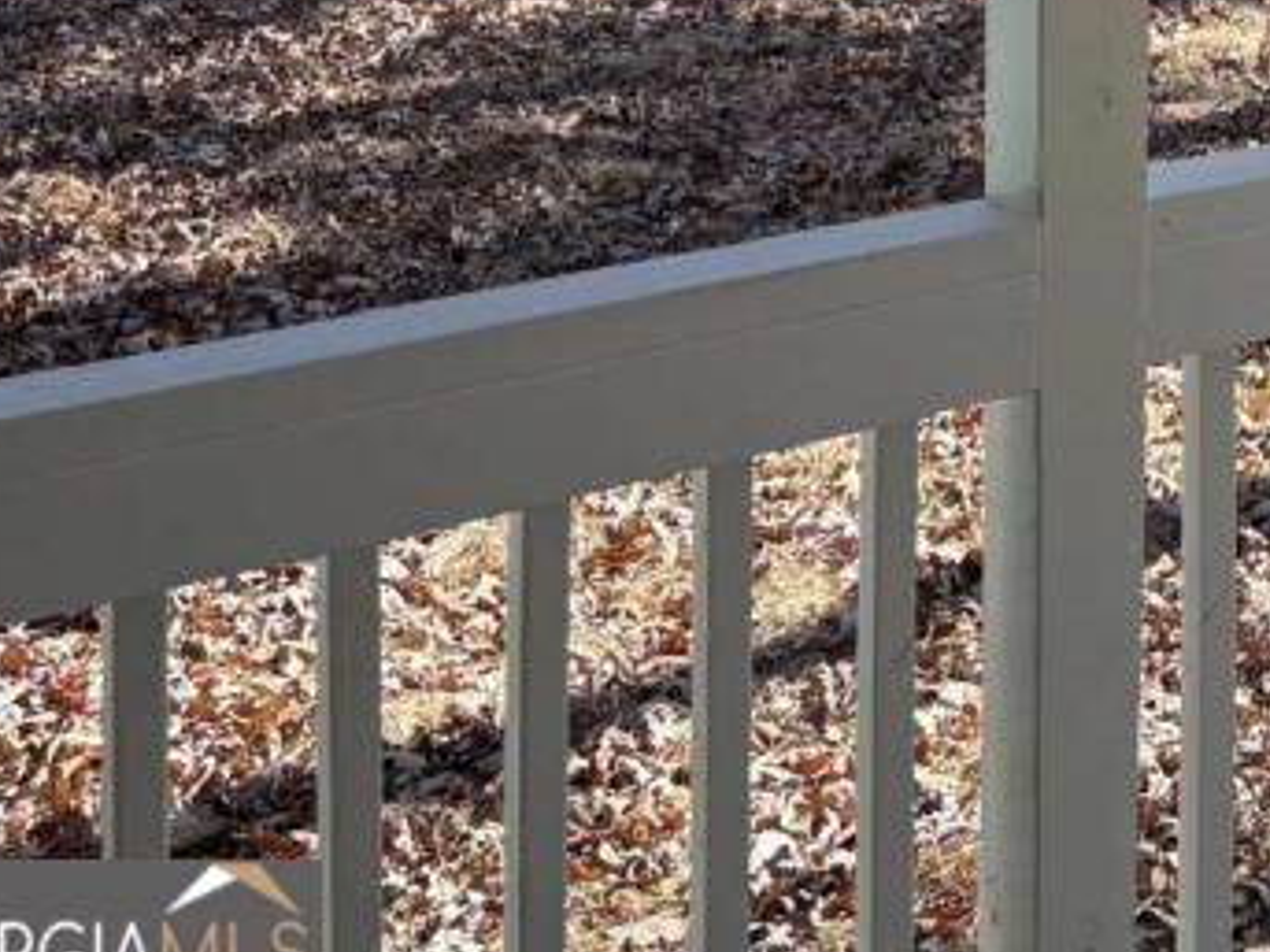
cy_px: -641
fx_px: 3337
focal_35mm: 91
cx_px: 2044
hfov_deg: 18.4
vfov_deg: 14.6
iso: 50
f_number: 1.6
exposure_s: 1/500
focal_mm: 5.96
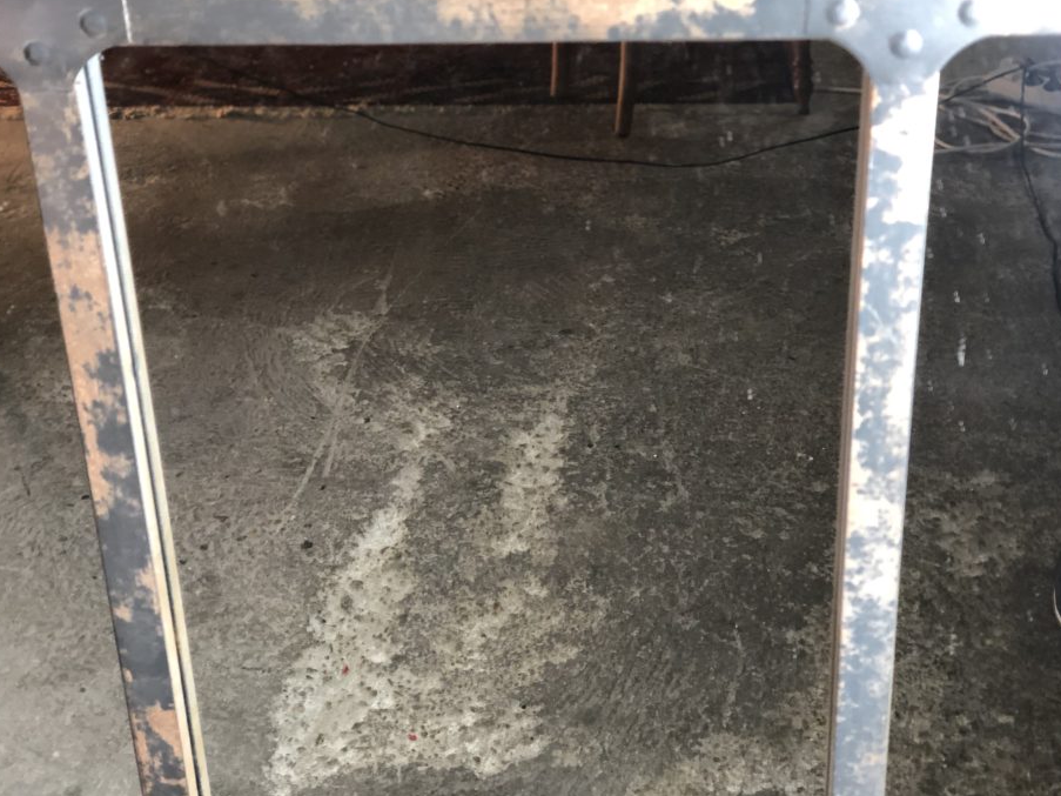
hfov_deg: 32.7
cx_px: 512
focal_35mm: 59
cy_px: 349
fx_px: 1808
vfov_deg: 24.8
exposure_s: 1/25
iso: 125
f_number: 2.4
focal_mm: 6
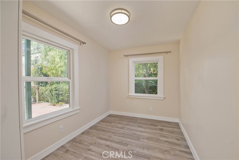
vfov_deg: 81.2
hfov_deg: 104.2
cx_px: 120
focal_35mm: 14
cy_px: 80
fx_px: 93
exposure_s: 1/160
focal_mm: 14
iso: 400
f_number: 5.6
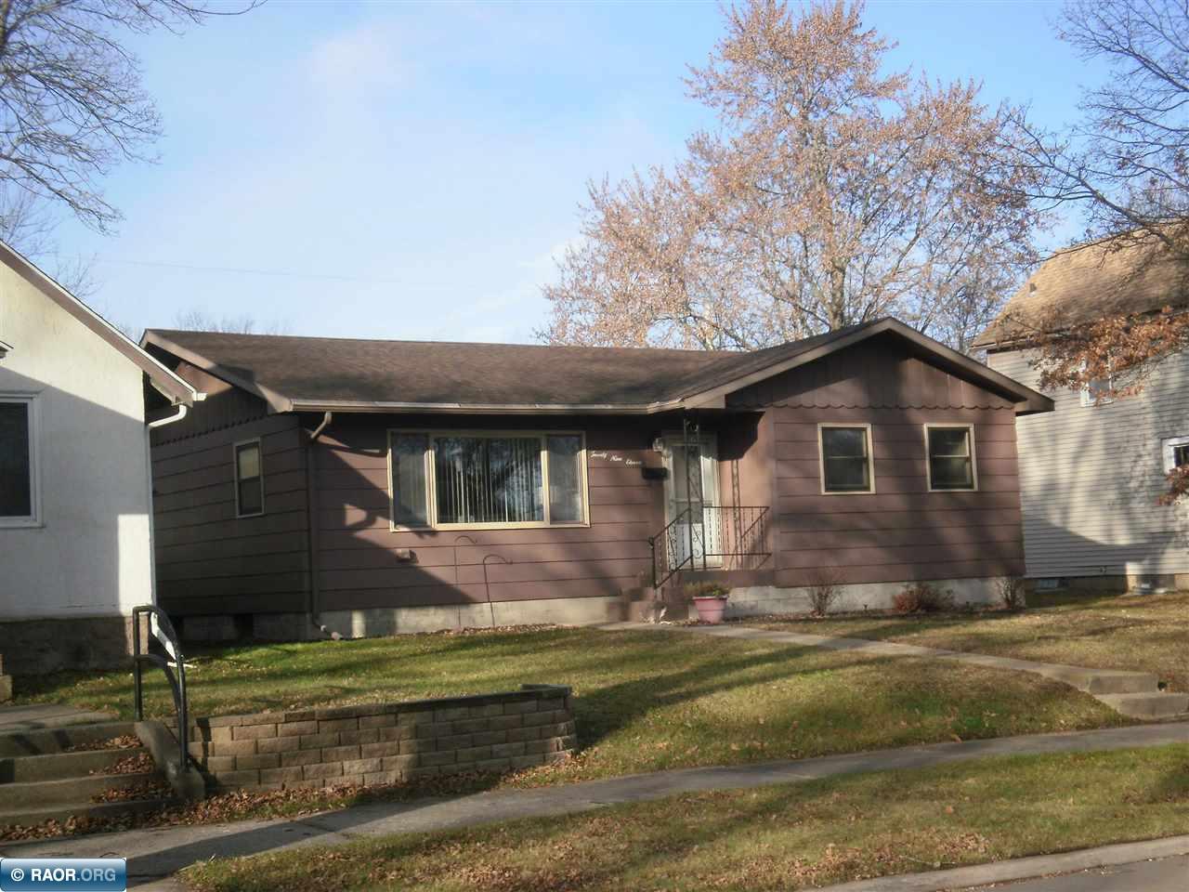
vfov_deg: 28.6
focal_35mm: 51
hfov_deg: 37.5
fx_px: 1752
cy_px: 446
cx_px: 594
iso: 100
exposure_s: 1/640
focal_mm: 9.05
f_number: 3.8
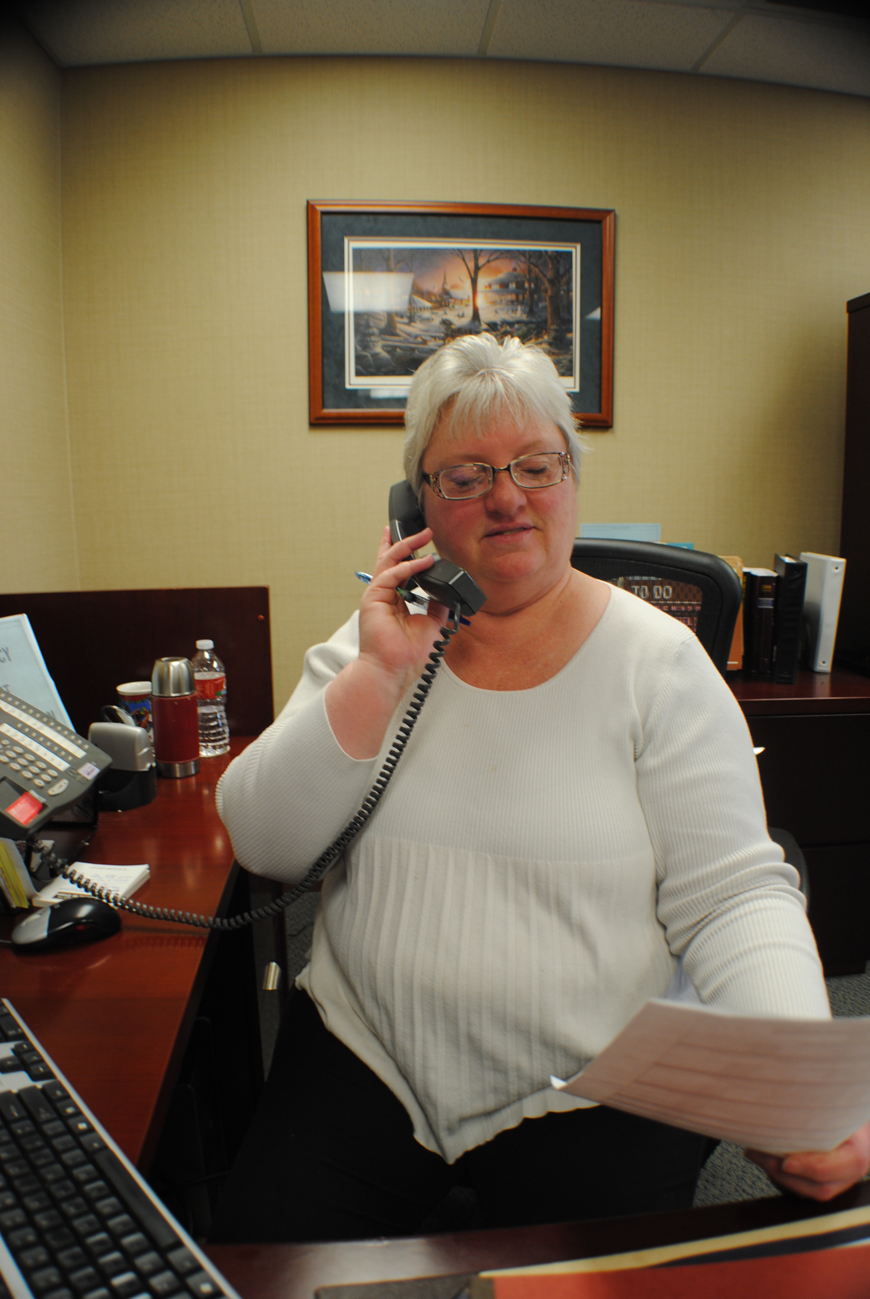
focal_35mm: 30
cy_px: 650
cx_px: 435
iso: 200
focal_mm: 20
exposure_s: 1/40
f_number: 3.8
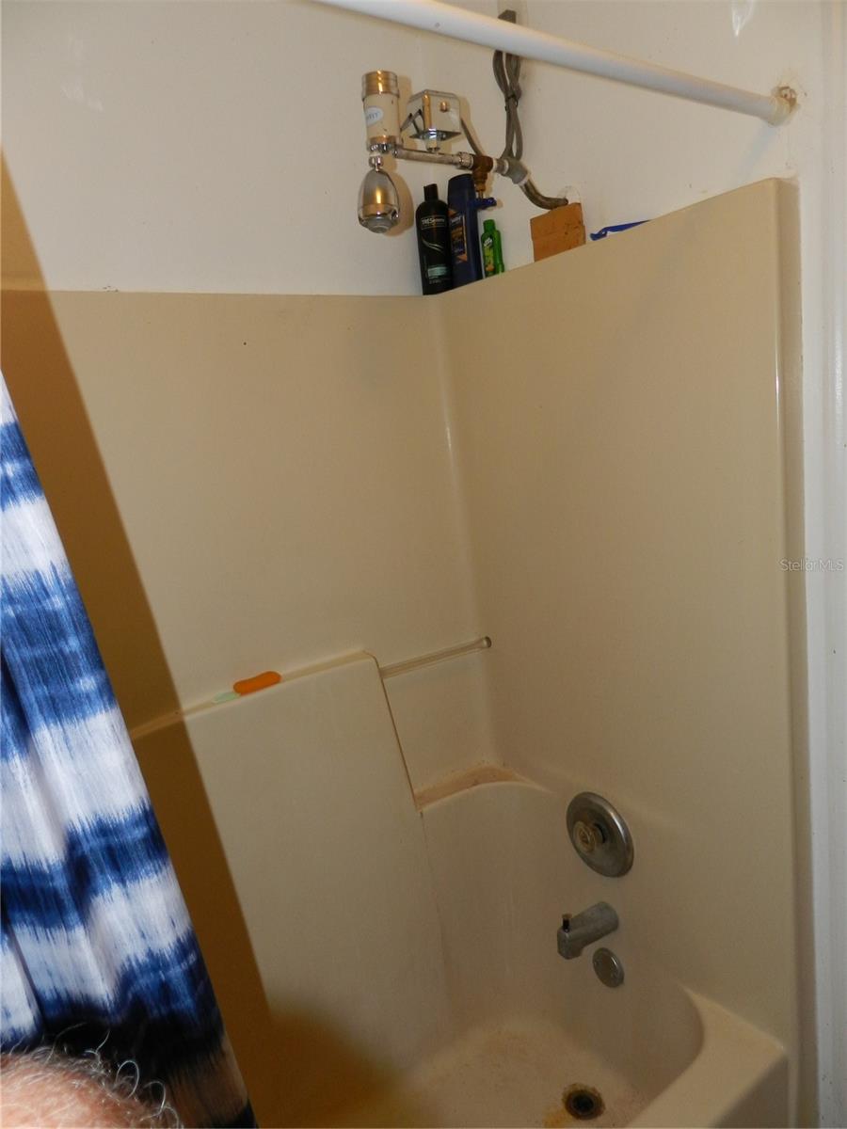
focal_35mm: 23
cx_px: 424
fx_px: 750
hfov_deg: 58.9
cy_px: 564
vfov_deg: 73.9
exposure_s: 1/30
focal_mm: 4
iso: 200
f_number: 3.4
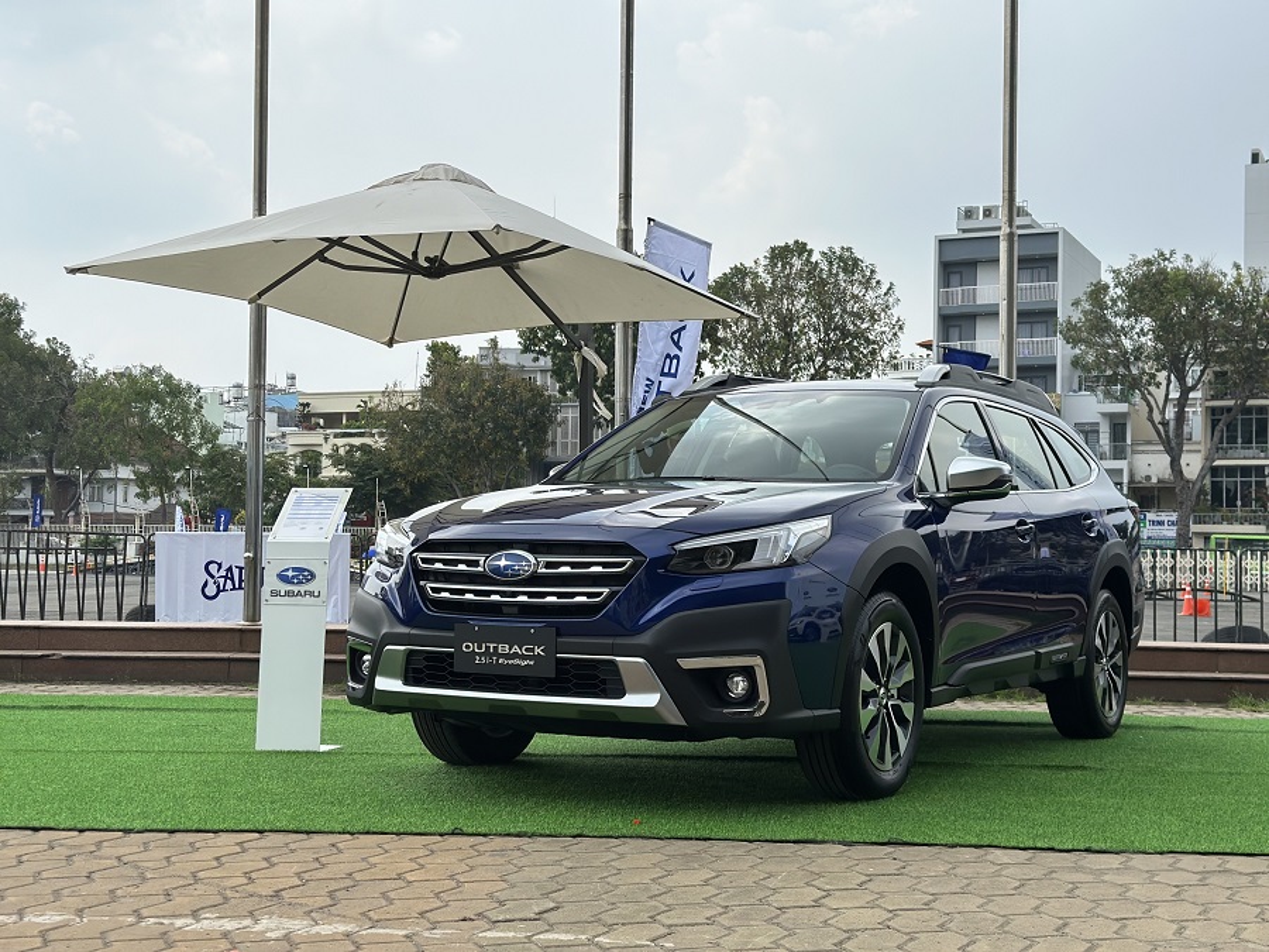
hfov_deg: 39.7
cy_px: 476
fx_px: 1760
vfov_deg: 30.3
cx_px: 634
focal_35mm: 48
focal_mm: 6.86
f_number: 1.78
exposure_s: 1/5000
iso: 100
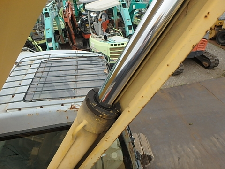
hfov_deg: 79.0
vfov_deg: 63.4
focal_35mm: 21
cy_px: 84
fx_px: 136
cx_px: 112
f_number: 3.5
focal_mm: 3.7
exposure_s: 1/200
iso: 125
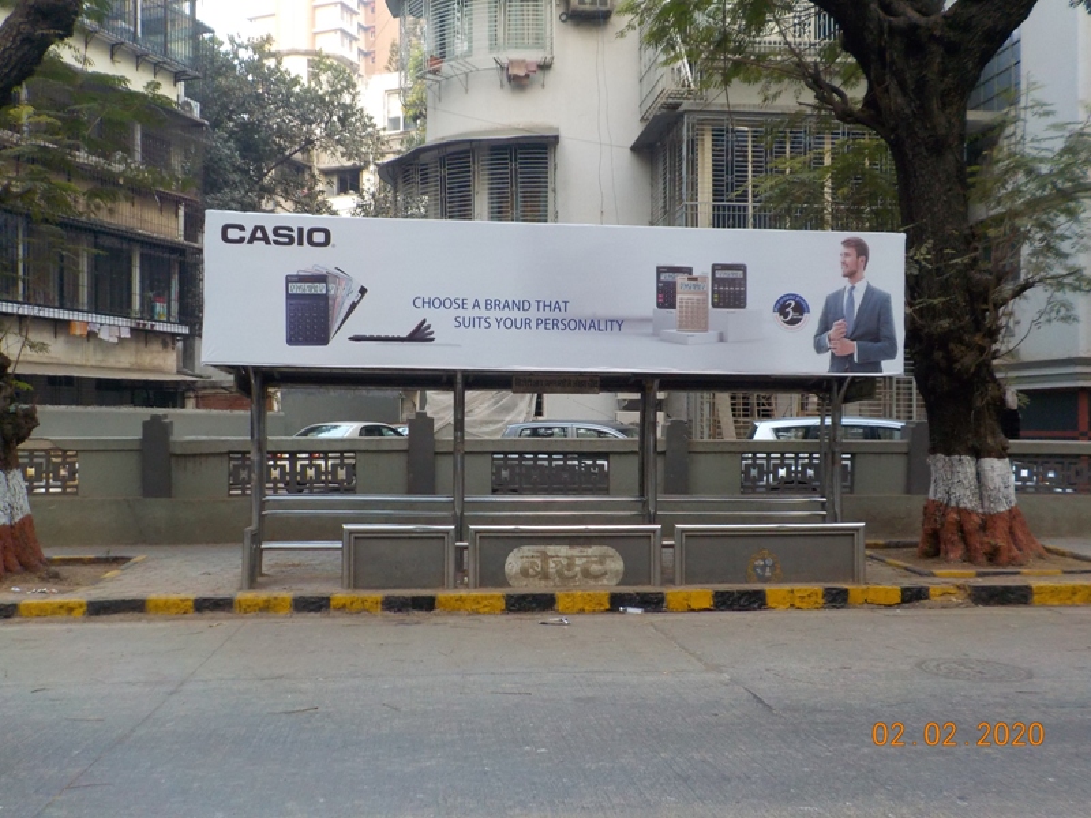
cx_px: 546
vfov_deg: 46.8
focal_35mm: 30
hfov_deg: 60.0
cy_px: 409
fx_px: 946
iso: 220
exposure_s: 1/30
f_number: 3.3
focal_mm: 4.1
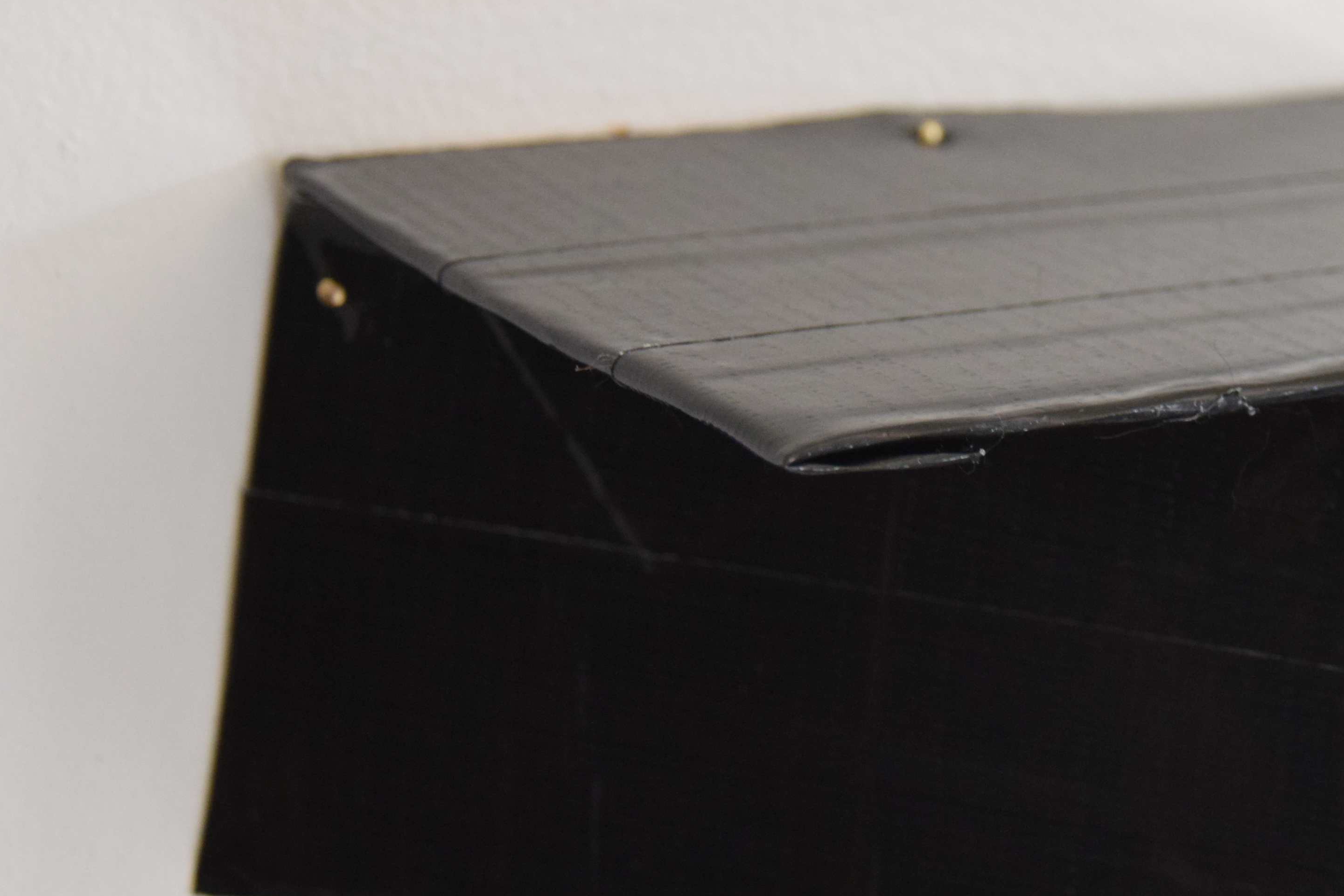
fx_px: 4666
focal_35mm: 125
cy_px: 392
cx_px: 993
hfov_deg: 16.3
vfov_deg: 11.0
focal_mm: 40
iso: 1400
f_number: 4.5
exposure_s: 1/60
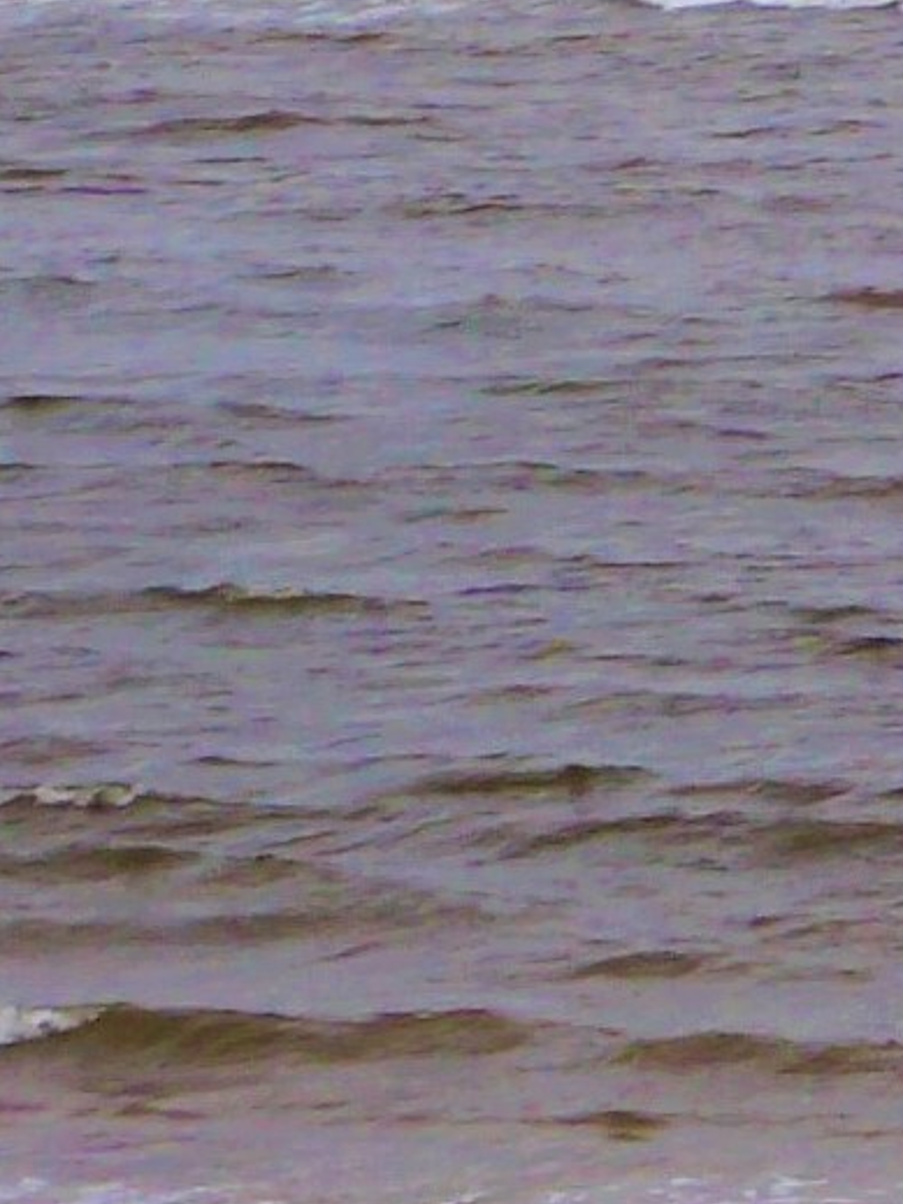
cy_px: -1189
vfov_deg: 9.0
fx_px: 7203
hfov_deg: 5.6
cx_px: 4249
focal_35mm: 207
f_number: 11
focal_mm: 16
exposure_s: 1/200
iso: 100
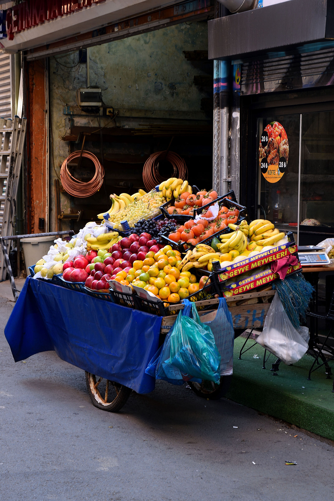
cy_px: 250
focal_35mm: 78
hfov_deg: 17.5
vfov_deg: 26.0
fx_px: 1085
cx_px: 167
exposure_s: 1/20
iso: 100
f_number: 6.3
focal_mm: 52
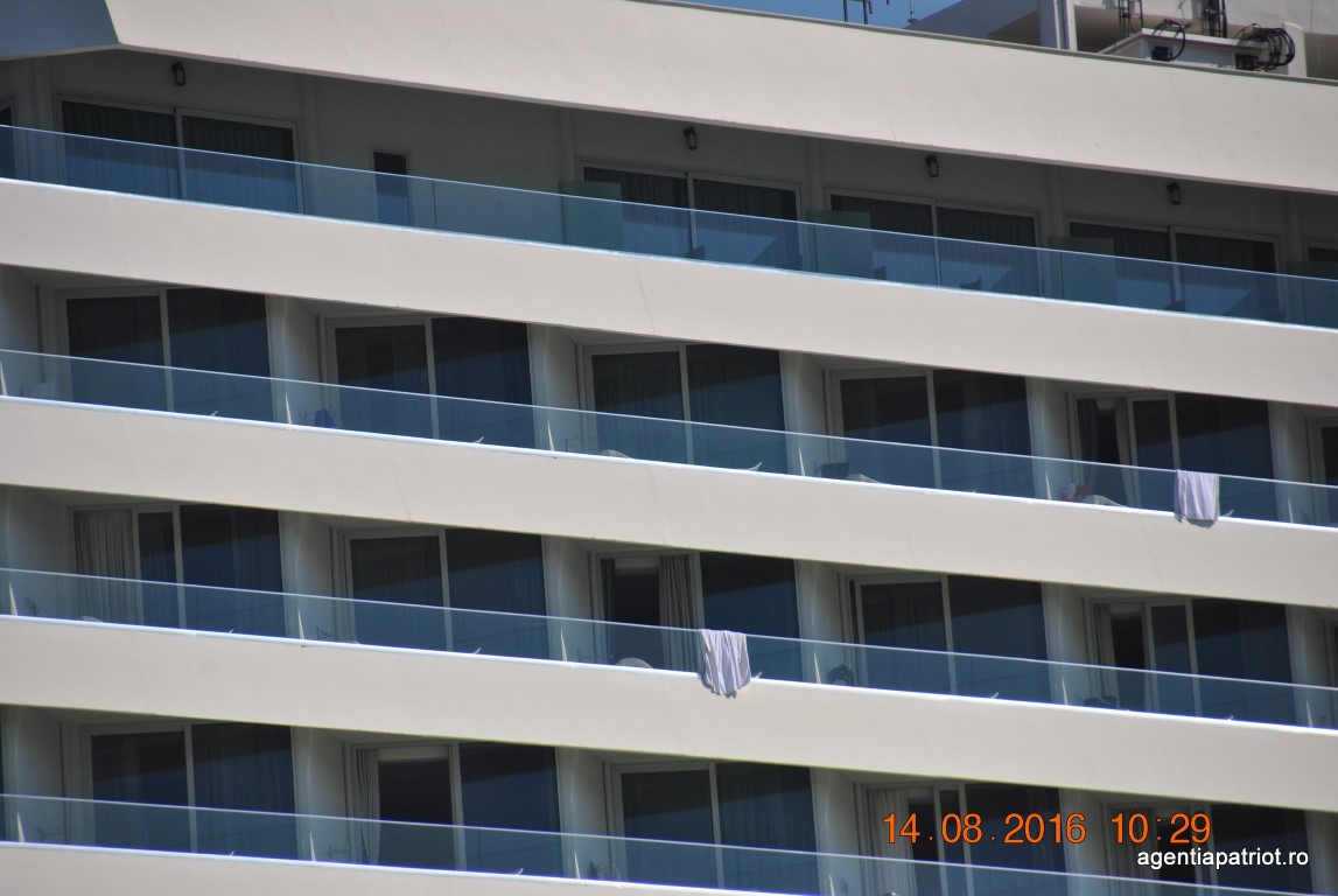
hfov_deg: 6.9
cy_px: 448
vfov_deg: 4.6
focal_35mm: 300
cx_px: 669
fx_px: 11164
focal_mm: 200
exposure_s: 1/2000
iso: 200
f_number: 5.6
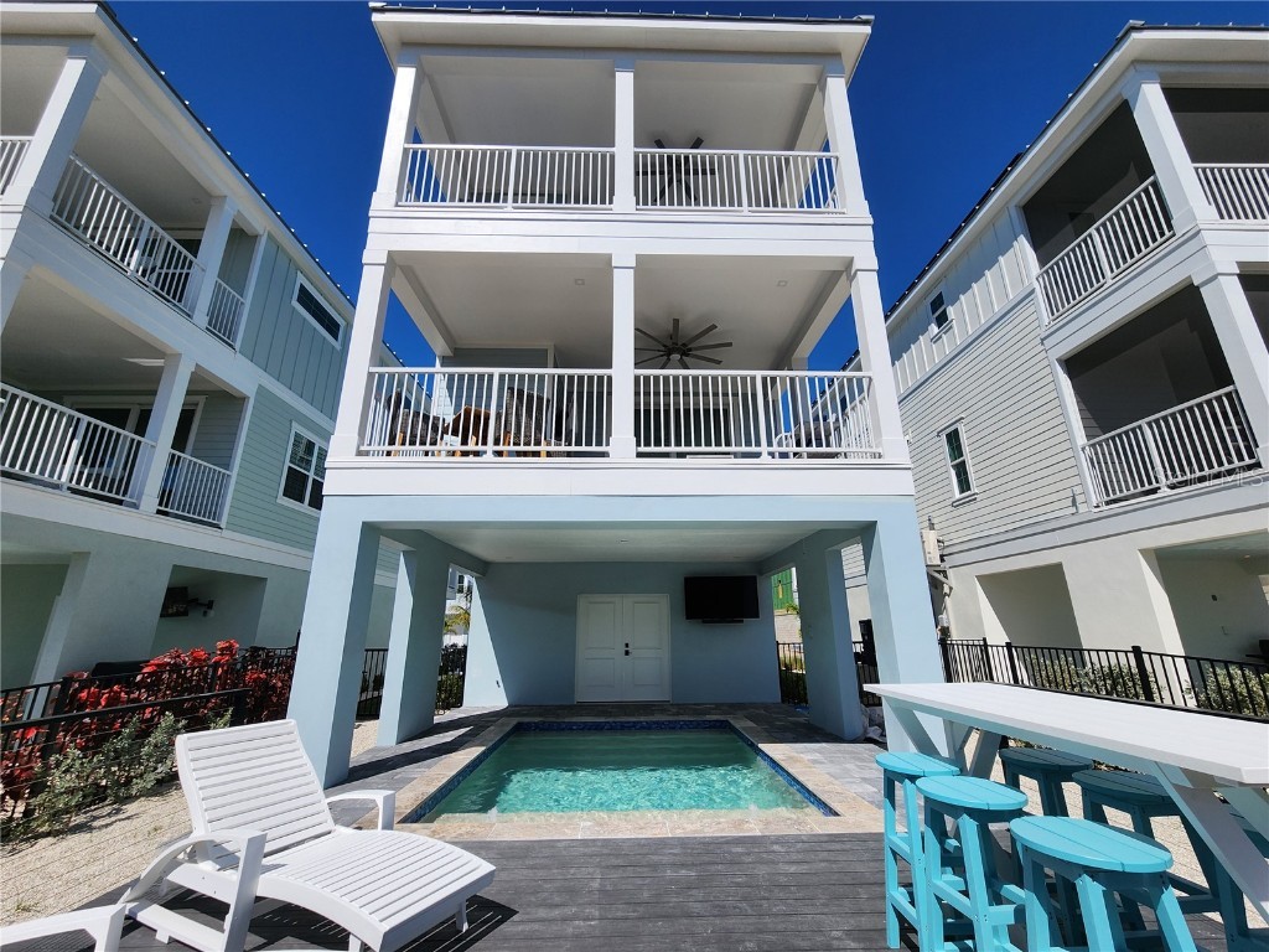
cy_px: 476
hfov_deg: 106.2
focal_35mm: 13
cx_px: 634
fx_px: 477
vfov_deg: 89.9
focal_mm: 2.2
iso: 50
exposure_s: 1/3861
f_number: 2.2
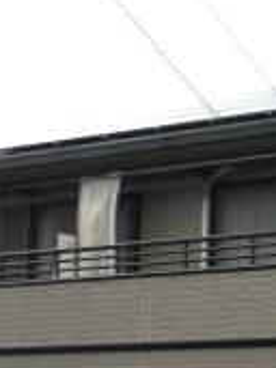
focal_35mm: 136
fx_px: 1448
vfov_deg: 14.5
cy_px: 263
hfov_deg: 10.8
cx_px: 272
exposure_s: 1/290
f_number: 5.6
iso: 113
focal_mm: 9.3
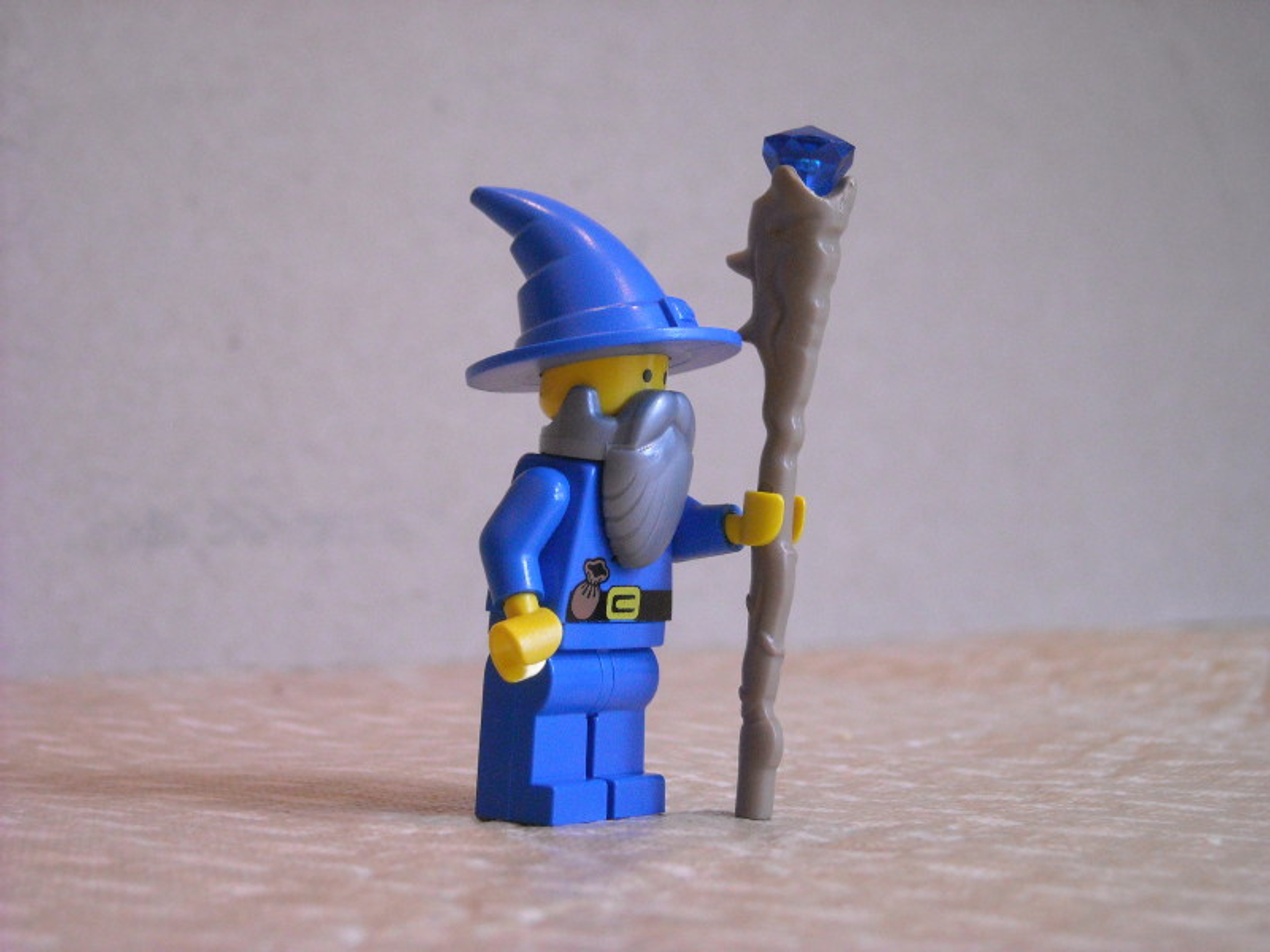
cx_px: 635
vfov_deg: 19.4
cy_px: 476
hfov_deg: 25.7
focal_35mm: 76
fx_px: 2788
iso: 400
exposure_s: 1/52
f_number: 3.9
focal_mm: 12.3
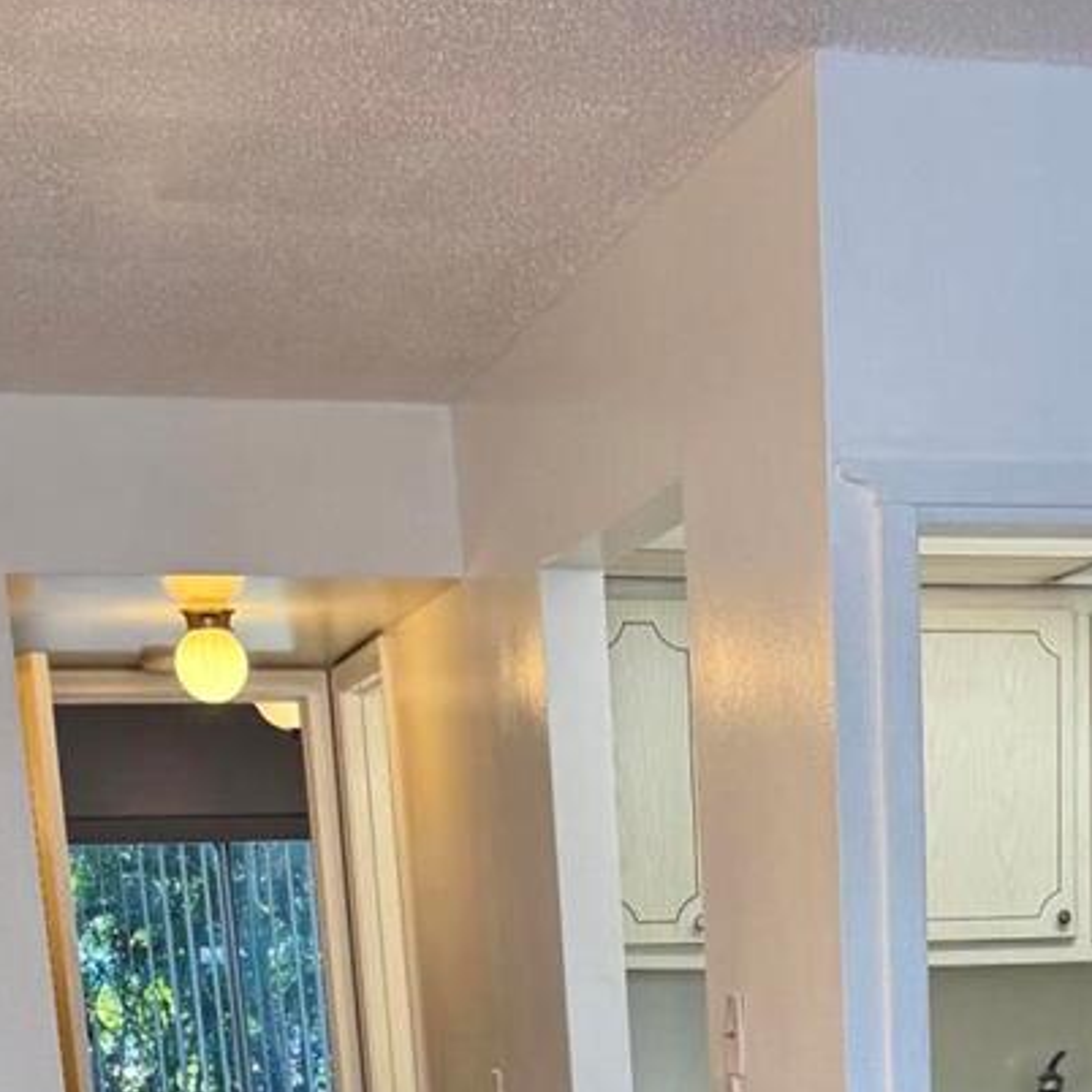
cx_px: 839
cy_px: 1986
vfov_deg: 17.3
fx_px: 2891
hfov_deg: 21.2
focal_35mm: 81
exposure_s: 1/120
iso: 125
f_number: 1.78
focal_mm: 6.76
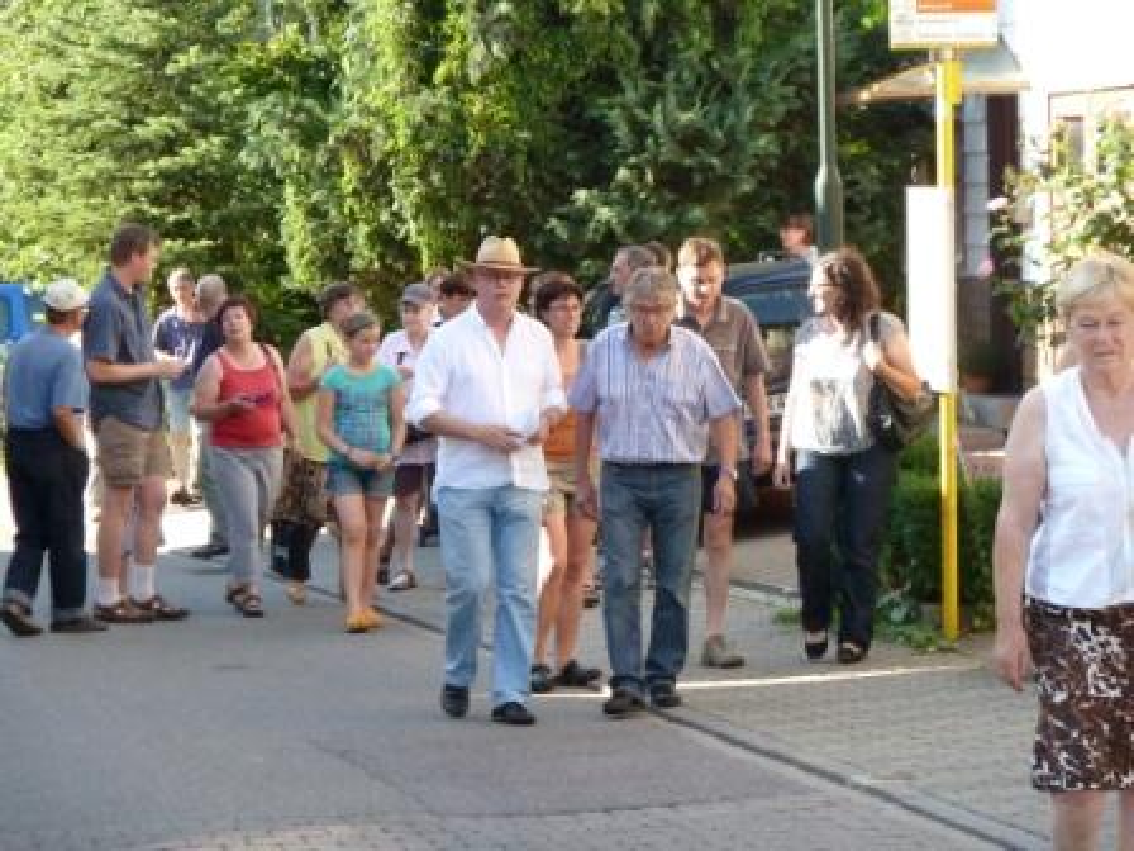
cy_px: 426
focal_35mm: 147
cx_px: 567
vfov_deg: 10.1
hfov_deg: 13.4
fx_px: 4816
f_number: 4.5
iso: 320
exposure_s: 1/250
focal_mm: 24.1
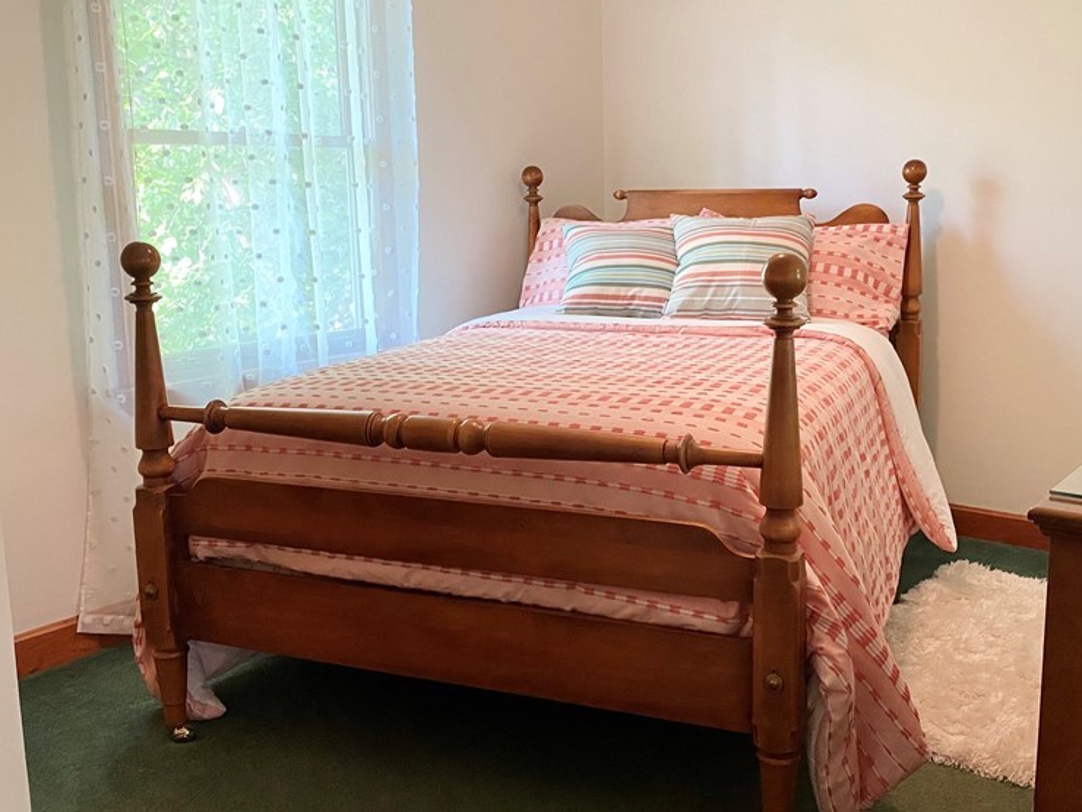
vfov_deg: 39.6
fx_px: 1125
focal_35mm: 36
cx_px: 645
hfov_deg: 51.0
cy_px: 370
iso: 160
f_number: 1.8
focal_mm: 4.25
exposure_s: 1/60
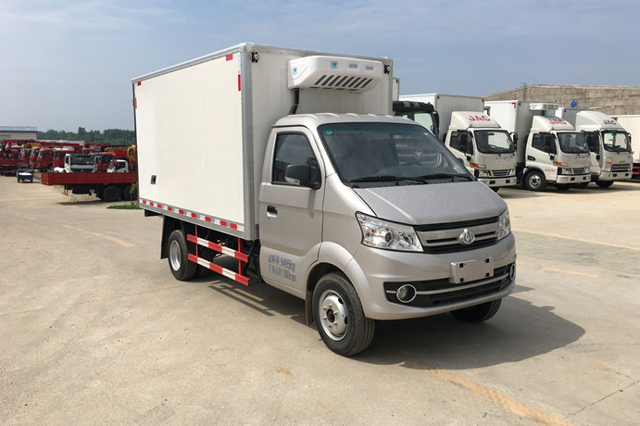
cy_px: 207
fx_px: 551
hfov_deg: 60.3
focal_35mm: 31
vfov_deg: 42.3
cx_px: 321
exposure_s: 1/2331
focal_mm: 4.15
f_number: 2.2
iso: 25
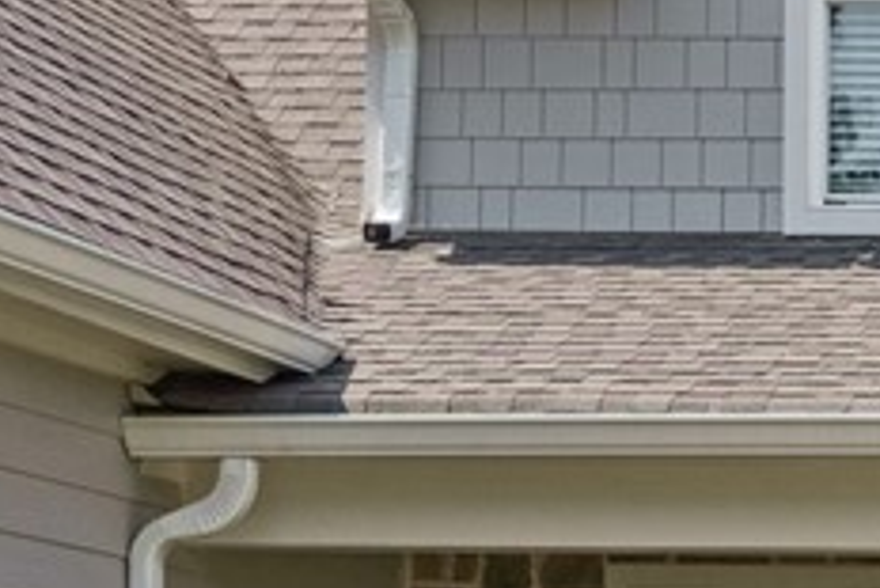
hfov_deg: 11.5
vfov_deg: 8.3
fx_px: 3946
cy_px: 941
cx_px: 1752
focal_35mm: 161
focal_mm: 34.5
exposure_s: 1/2500
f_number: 6.3
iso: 1250
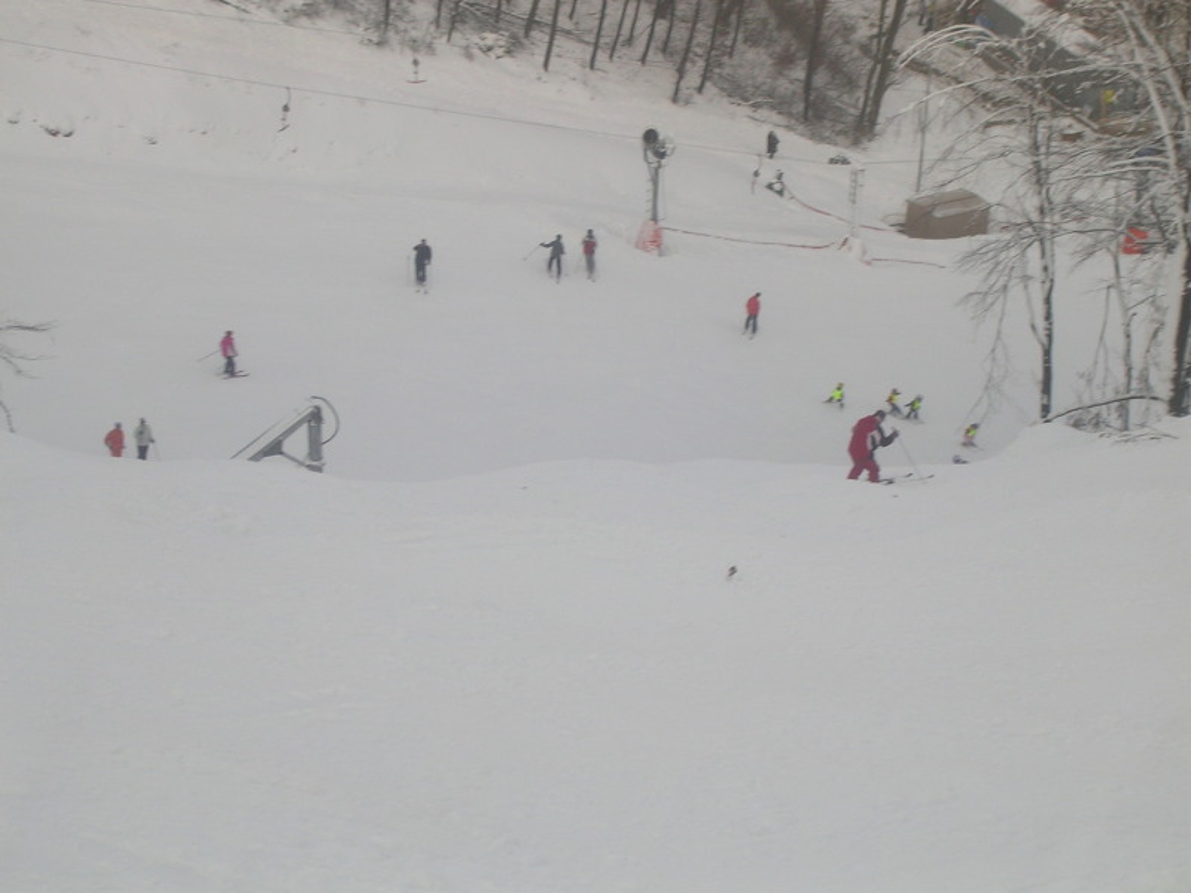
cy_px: 446
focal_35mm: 110
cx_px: 596
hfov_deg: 17.9
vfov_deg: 13.5
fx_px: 3785
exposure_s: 1/164
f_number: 4.8
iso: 50
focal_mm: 16.7
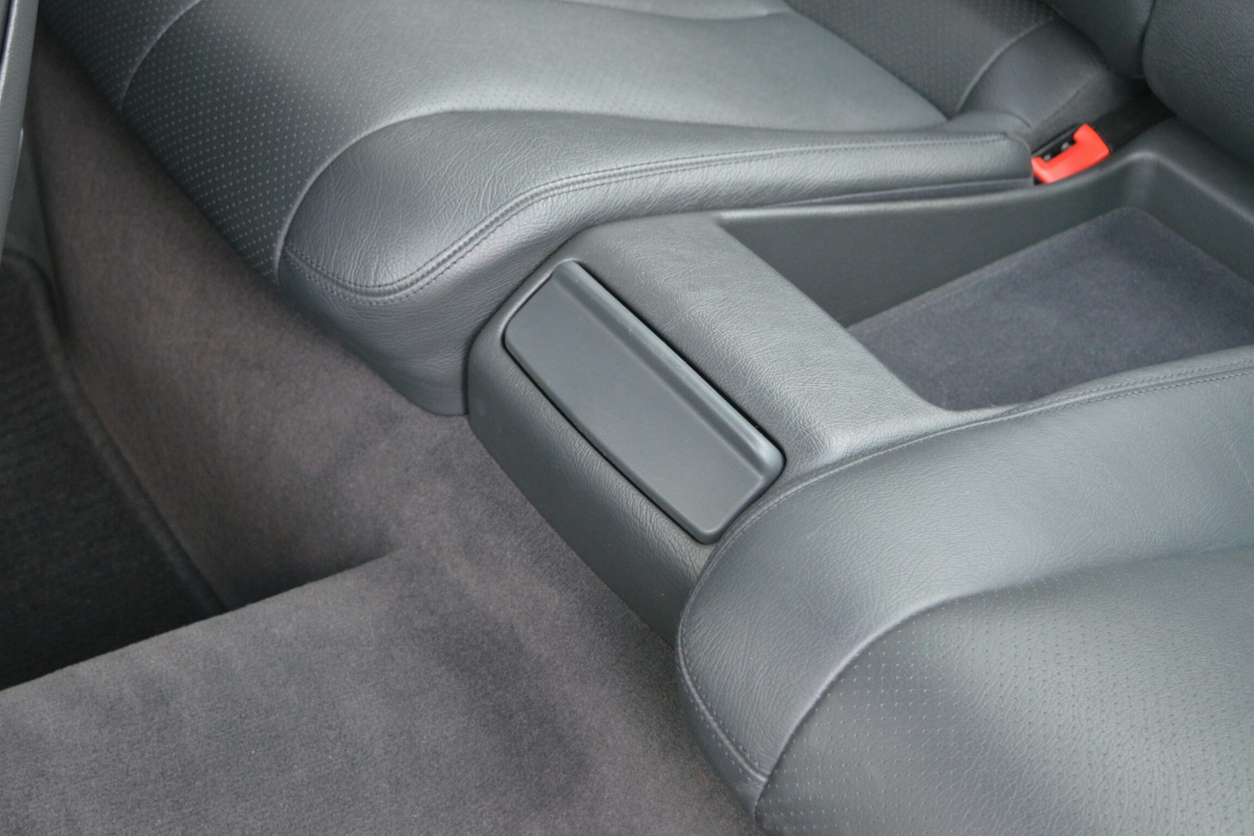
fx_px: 2090
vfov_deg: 22.6
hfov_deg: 33.4
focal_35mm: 60
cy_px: 442
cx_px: 567
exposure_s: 1/30
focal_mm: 36
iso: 2000
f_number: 4.8
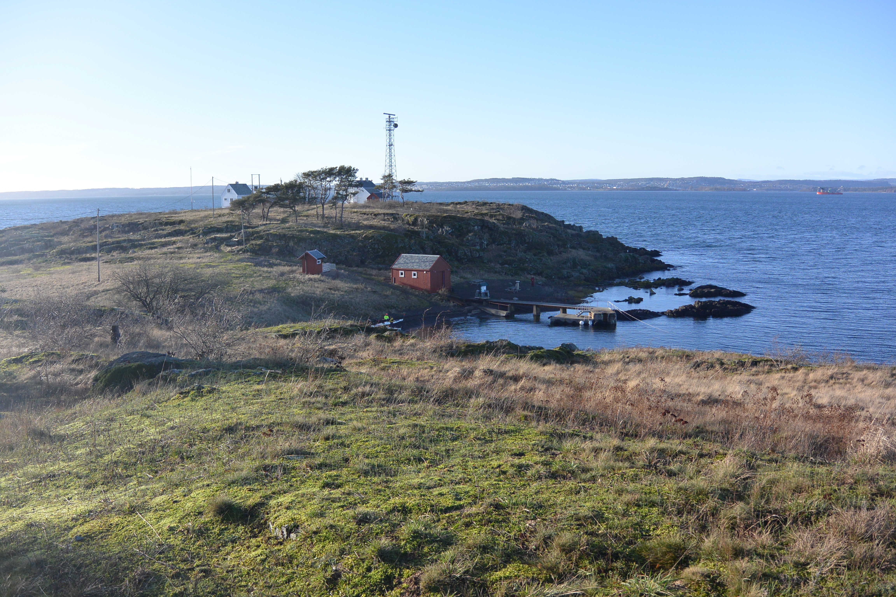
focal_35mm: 29
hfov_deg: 63.7
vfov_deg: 45.0
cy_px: 298
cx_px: 448
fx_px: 722
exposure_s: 1/1000
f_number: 4
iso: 160
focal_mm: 11
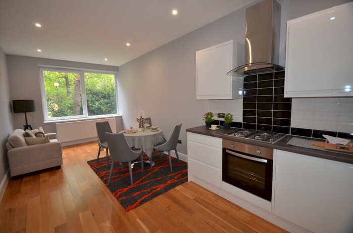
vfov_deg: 77.0
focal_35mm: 15
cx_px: 176
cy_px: 116
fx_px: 147
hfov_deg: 100.5
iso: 800
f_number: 4
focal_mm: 10
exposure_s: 1/60
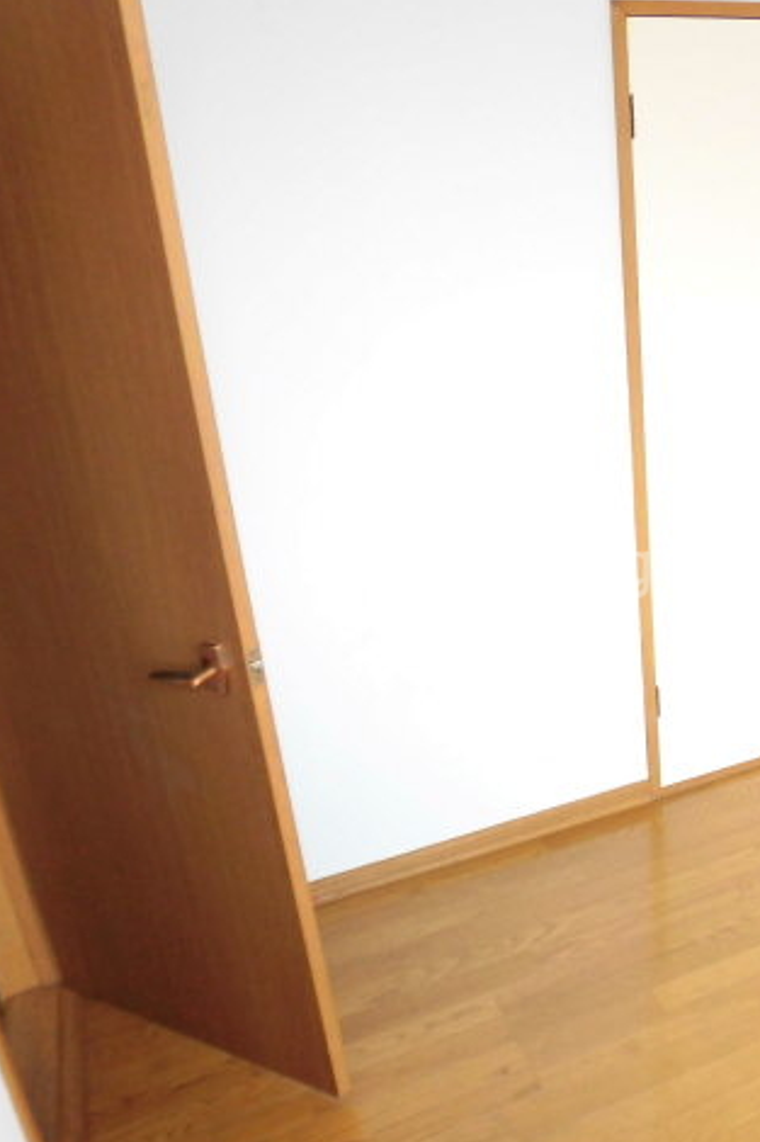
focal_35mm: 34
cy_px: 569
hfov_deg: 36.6
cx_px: 673
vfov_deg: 55.8
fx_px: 1077
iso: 125
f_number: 3.1
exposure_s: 1/80
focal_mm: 4.3
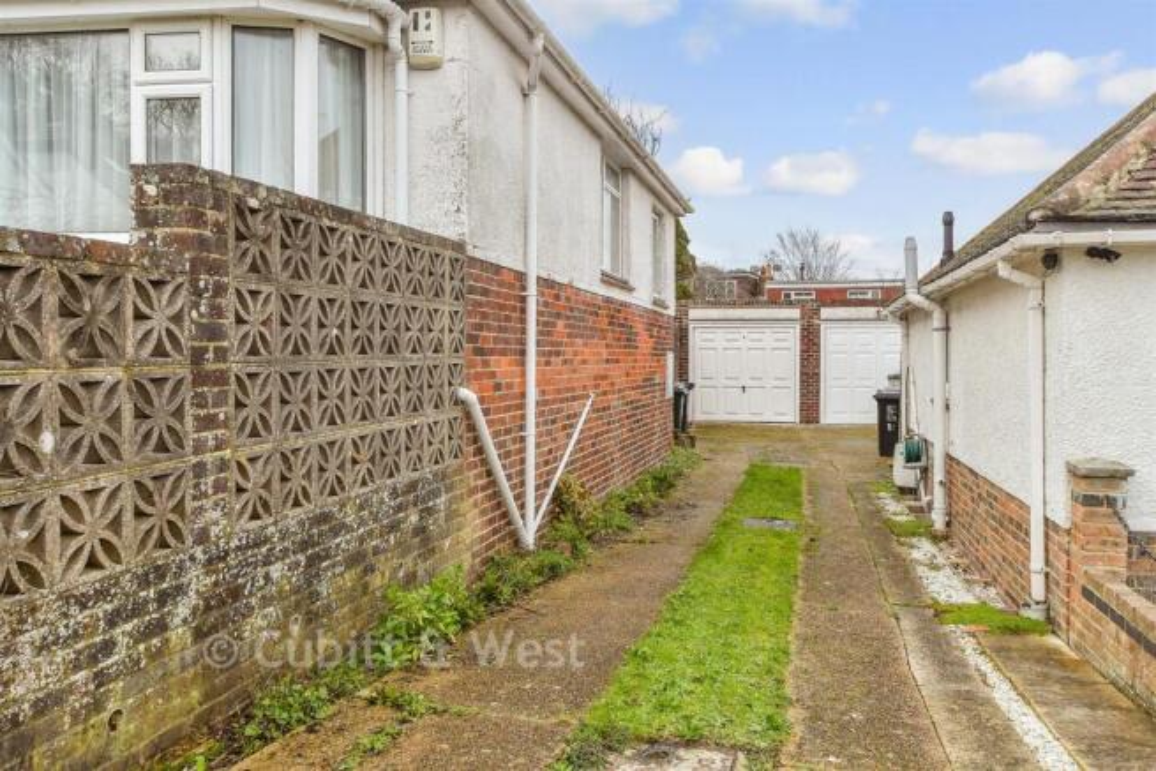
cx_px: 578
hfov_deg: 61.9
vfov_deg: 43.6
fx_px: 963
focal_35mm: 30
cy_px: 386
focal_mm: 20
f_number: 8
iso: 160
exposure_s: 1/80
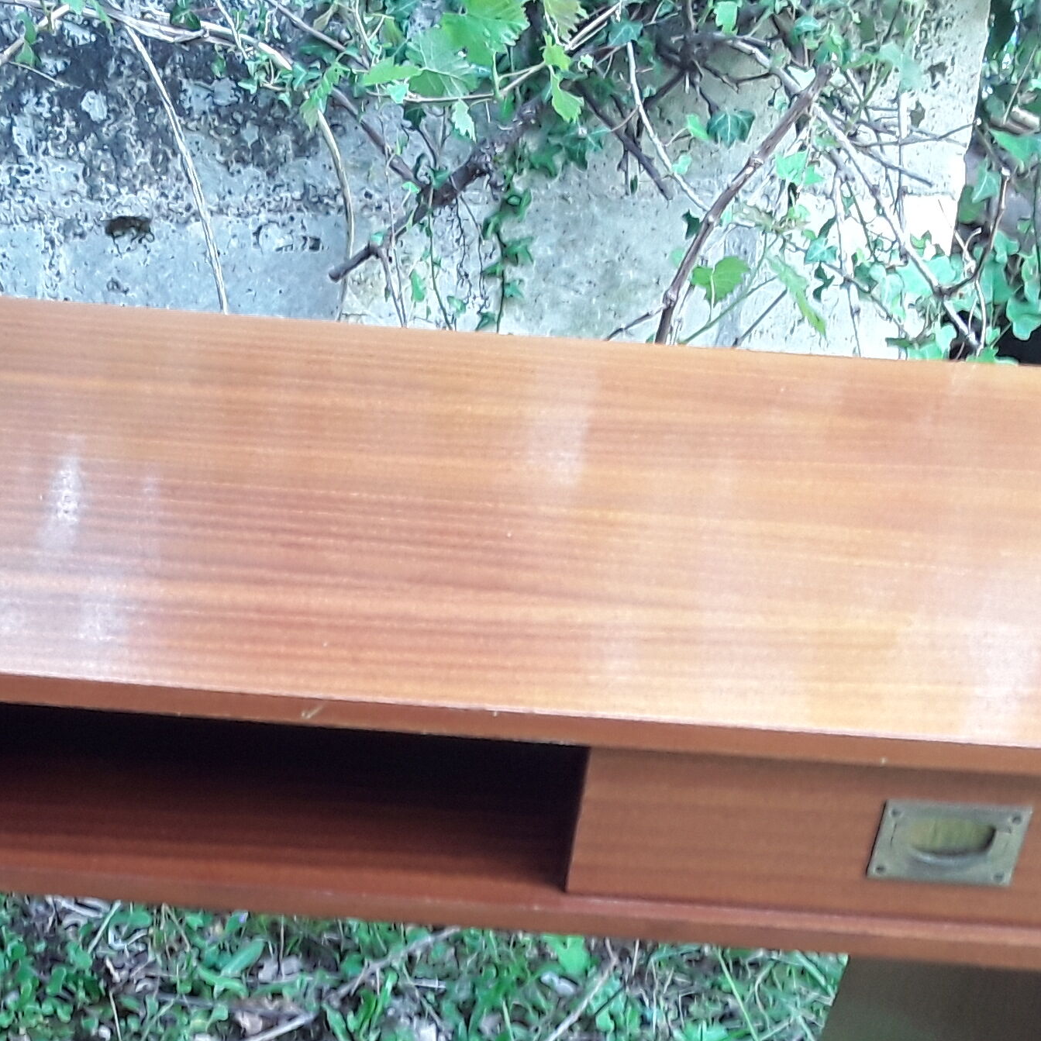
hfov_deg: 29.1
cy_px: 924
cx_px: 260
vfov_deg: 28.5
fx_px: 1973
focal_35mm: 58
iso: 100
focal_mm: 2.91
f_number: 1.9
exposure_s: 1/33
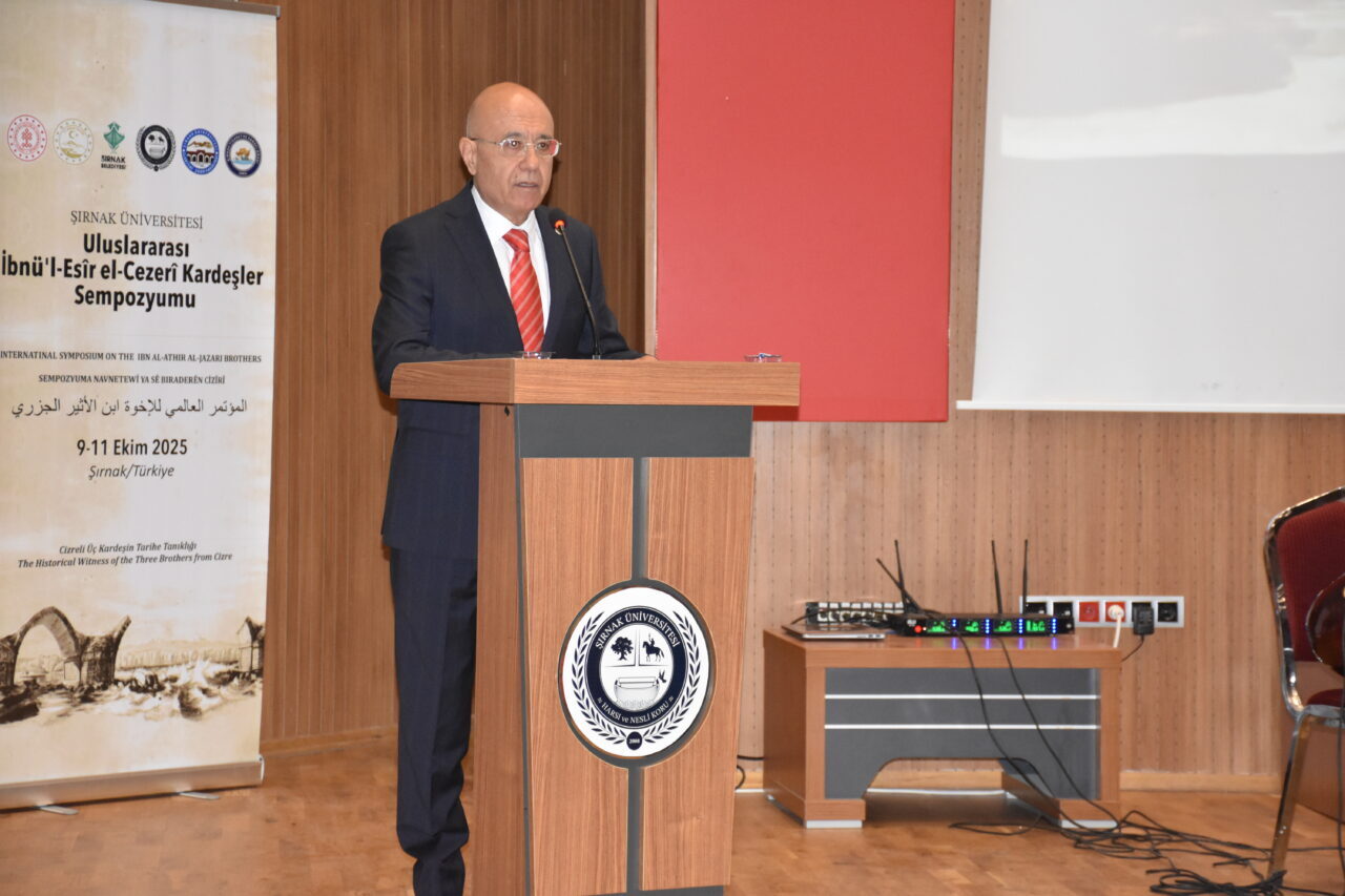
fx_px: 3474
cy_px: 448
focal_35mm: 93
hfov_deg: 21.9
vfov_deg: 14.7
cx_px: 672
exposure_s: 1/60
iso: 2800
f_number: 5
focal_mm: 62
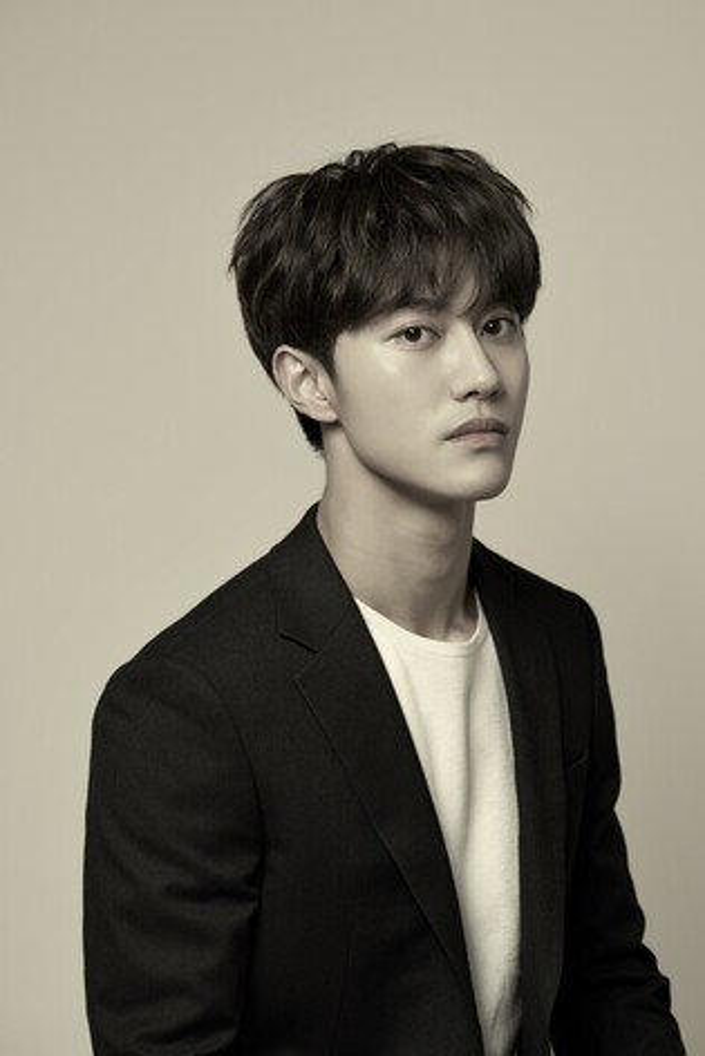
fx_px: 4285
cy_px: 528
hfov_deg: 9.4
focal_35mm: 146
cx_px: 352
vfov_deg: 14.1
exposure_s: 1/125
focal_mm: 146
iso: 100
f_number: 8
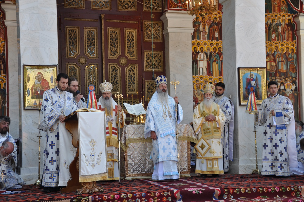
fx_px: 569
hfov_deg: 29.9
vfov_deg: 20.1
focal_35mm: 68
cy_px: 101
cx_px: 152
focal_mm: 45
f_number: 7.1
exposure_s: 1/200
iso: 200
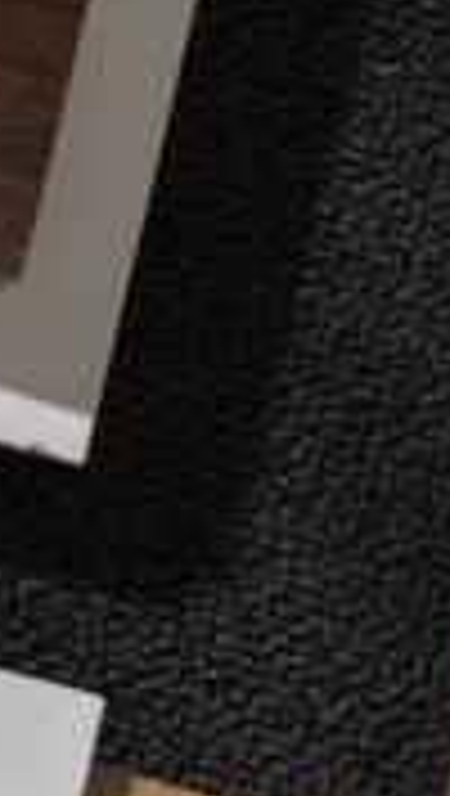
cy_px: 259
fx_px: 4799
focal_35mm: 227
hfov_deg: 5.1
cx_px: -936
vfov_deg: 9.5
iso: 320
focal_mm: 50
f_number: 11
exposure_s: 1/125
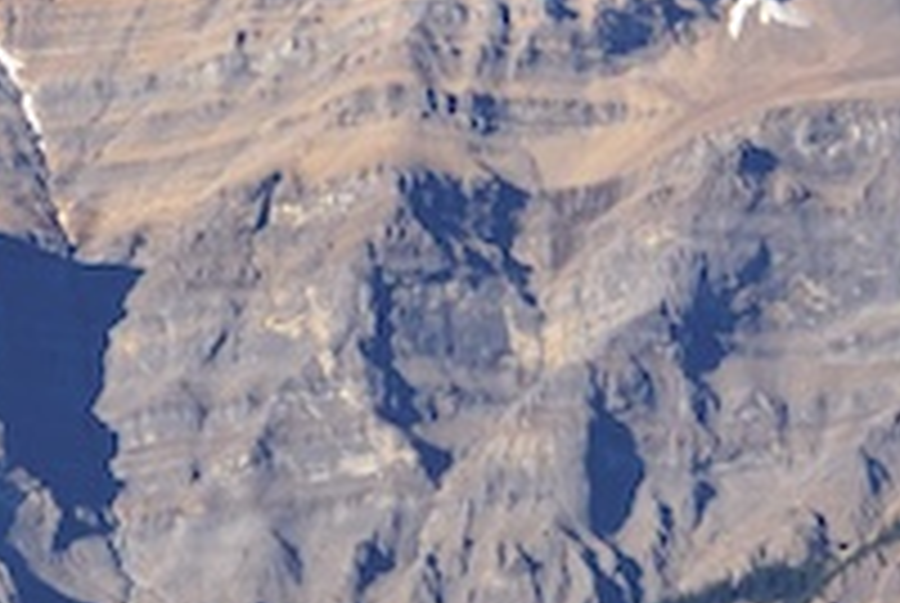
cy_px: -9
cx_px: 58
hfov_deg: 4.6
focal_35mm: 445
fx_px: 11134
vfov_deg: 3.1
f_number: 8
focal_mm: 55
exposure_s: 1/160
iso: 100
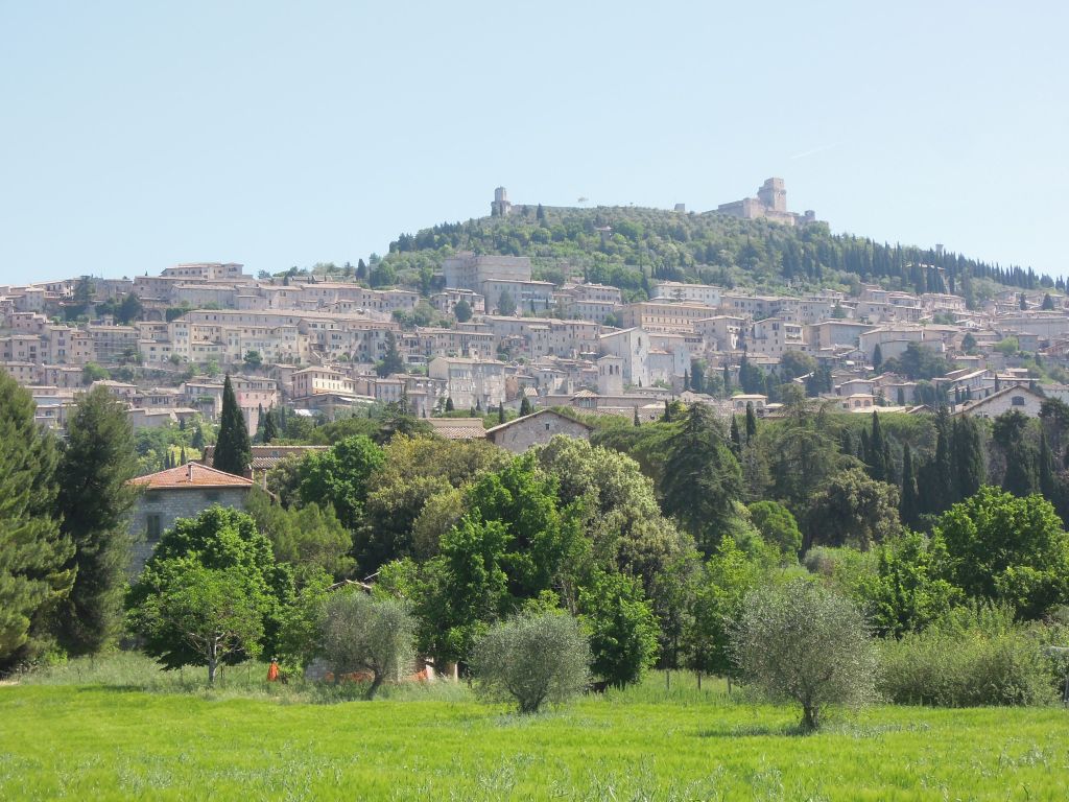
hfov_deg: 23.0
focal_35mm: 85
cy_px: 401
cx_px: 534
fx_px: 2625
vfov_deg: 17.4
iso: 160
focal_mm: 15.2
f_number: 5
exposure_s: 1/400
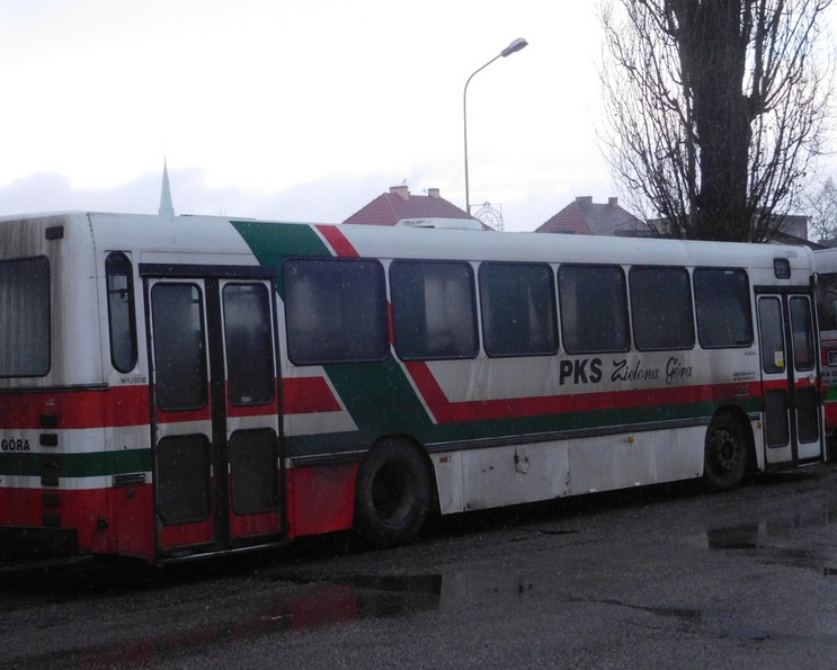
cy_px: 309
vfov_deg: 23.5
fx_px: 1611
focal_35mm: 65
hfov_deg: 29.1
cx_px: 373
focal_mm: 9.8
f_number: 4.2
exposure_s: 1/250
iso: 250
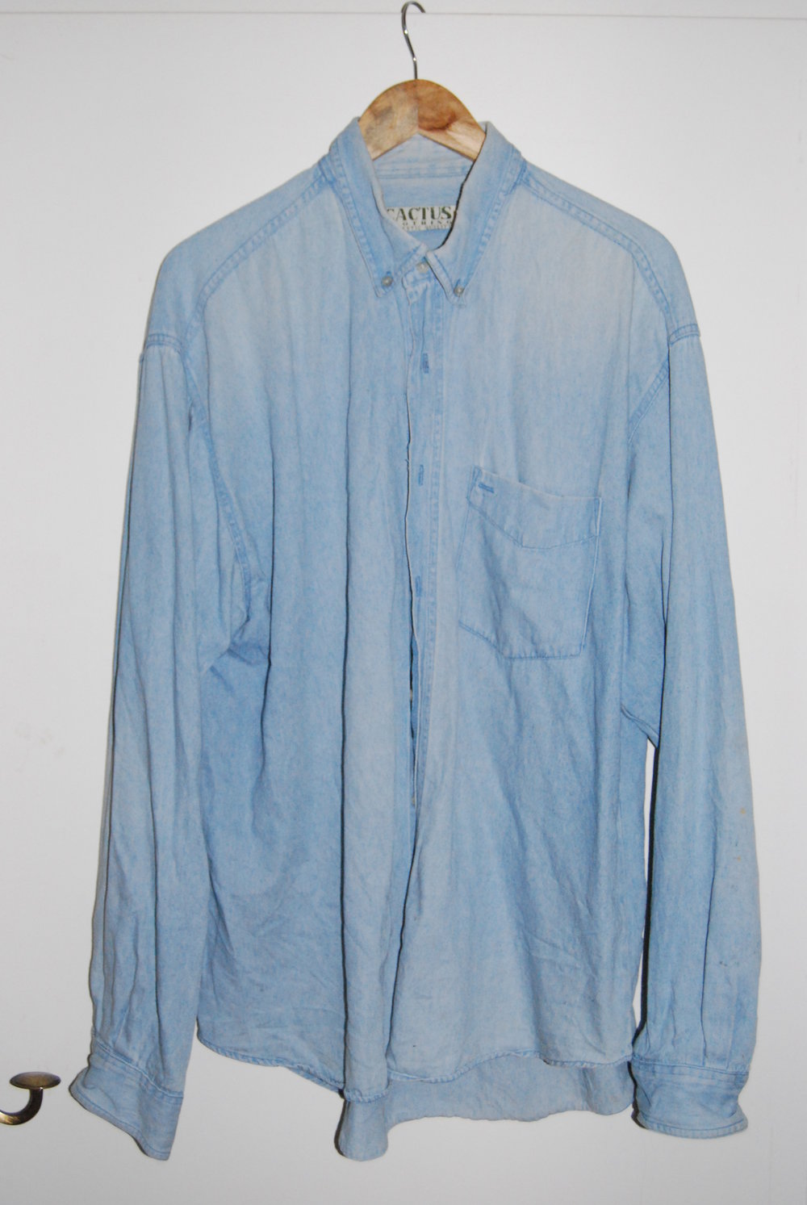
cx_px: 404
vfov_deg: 46.3
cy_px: 602
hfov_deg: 32.0
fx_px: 1408
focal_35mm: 42
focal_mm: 28
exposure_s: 1/60
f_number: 5.6
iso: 1600
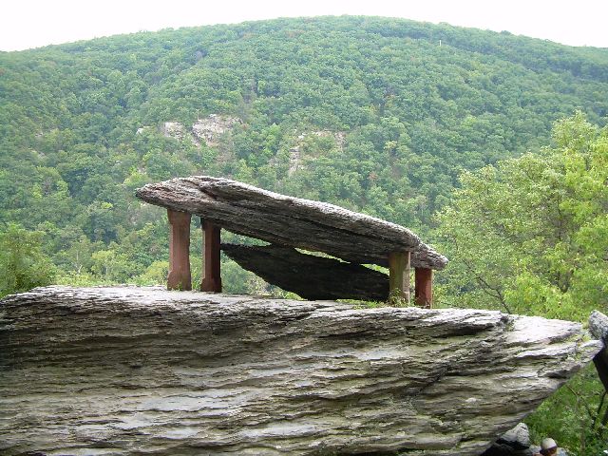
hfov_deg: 49.0
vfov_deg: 37.7
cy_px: 228
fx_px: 667
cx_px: 304
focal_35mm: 38
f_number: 2.8
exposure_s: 1/46.2
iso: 50
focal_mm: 6.3
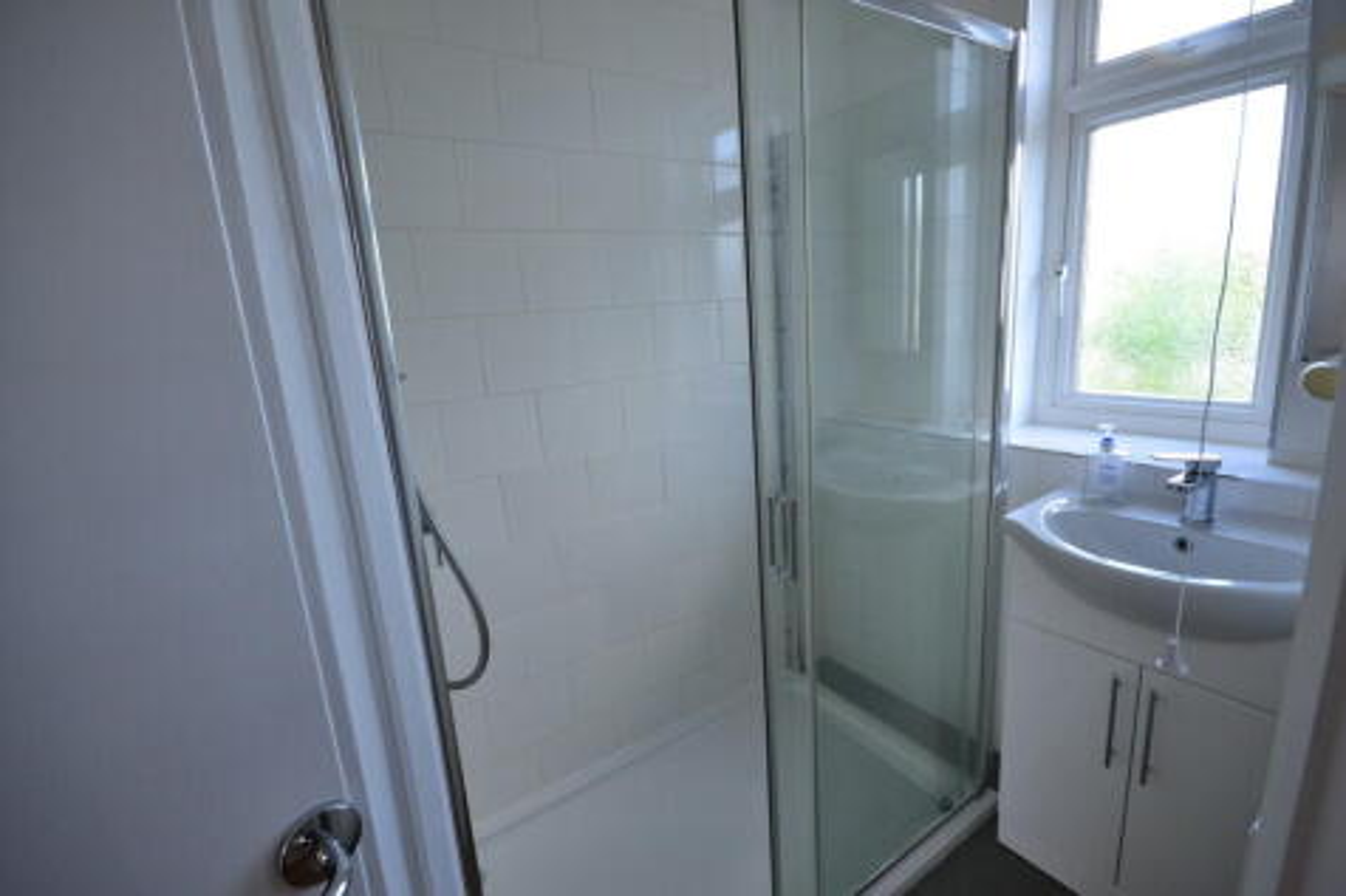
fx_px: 561
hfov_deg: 100.4
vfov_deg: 77.3
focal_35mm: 15
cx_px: 673
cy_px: 448
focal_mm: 10
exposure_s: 1/60
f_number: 8
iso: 800
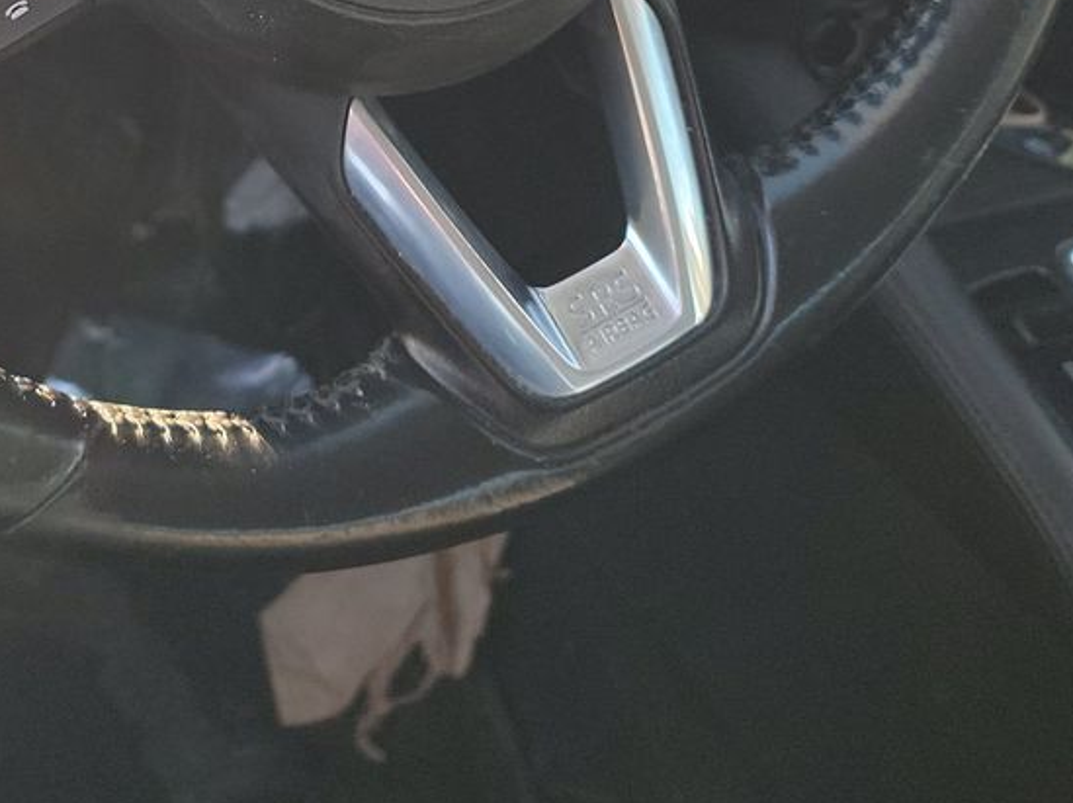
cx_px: 367
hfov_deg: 27.6
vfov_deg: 18.8
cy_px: -359
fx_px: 2168
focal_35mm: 70
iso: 59
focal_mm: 6.7
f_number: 1.8
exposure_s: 1/59
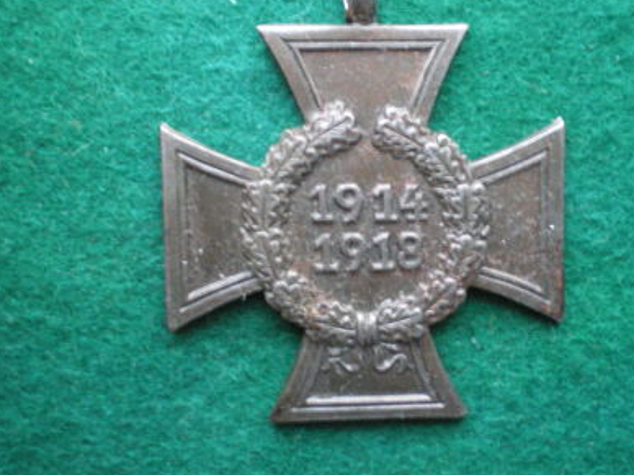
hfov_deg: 40.4
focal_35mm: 47
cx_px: 332
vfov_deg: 30.8
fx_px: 861
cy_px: 206
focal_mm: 6.3
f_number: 3.1
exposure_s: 1/5
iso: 400
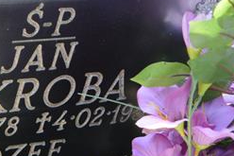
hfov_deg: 13.7
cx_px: -22
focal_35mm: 147
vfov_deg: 9.2
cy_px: 171
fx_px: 955
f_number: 5.6
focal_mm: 38
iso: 280
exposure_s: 1/125
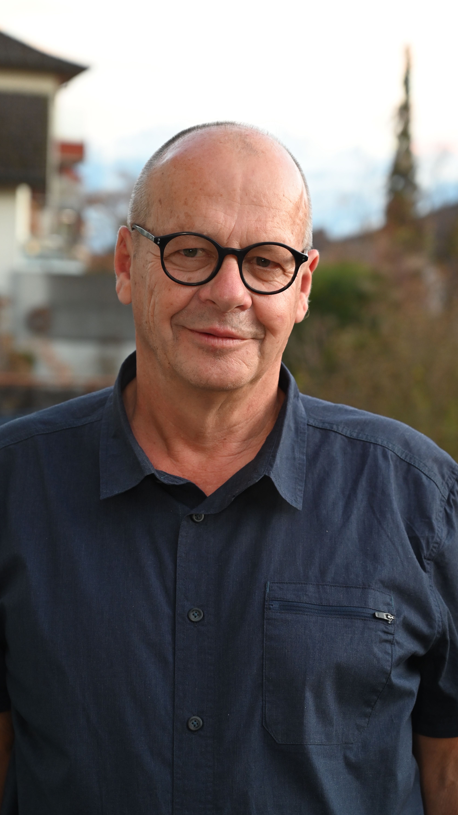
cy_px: 407
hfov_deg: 16.3
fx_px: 1598
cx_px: 238
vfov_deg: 28.6
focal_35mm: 74
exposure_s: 1/80
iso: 1800
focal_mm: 70
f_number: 5
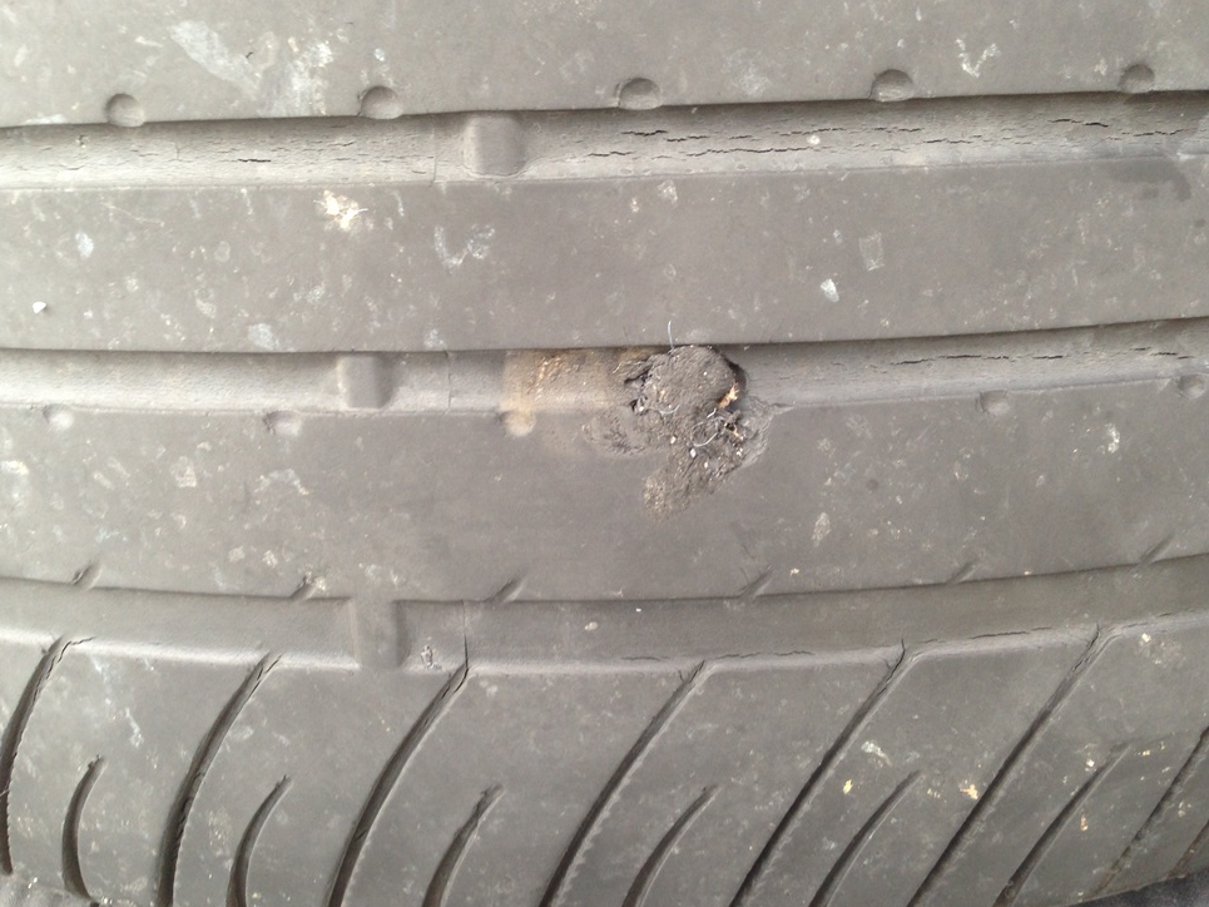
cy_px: 445
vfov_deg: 40.7
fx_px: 1223
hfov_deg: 52.6
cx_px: 615
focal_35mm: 35
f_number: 2.4
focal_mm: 4.12
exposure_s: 1/30
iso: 64
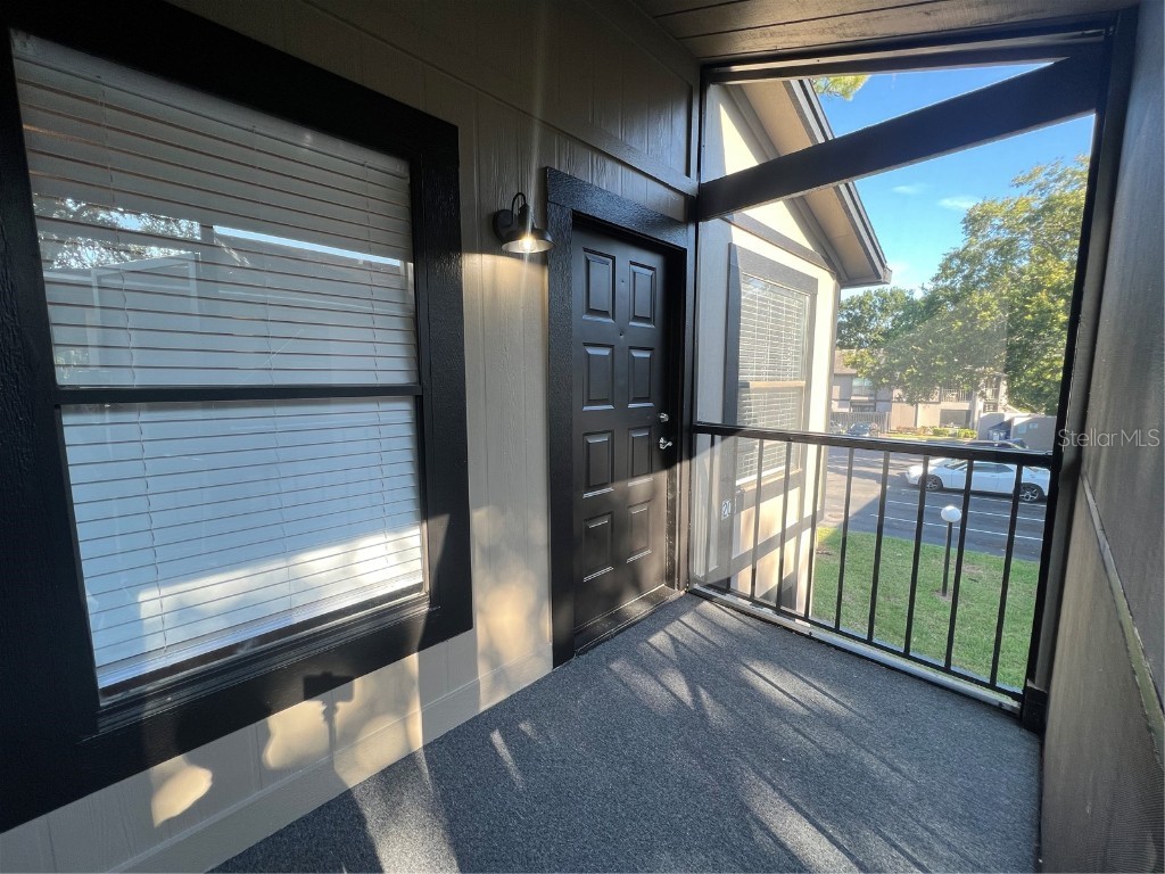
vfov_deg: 89.9
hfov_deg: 106.2
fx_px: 438
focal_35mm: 13
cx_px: 582
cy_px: 437
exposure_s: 1/120
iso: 50
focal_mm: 1.57
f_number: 1.8
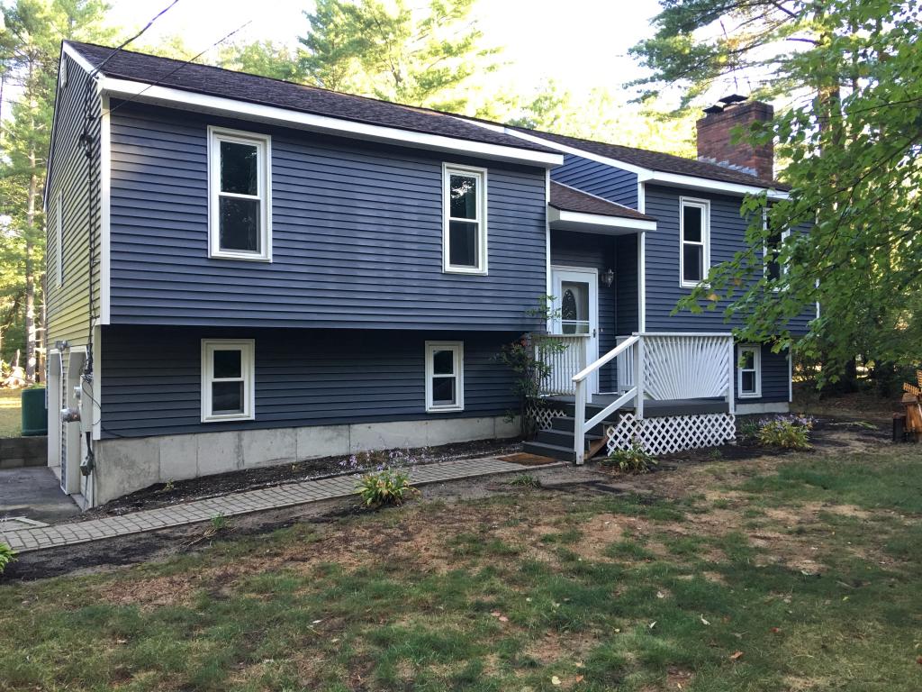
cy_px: 346
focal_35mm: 29
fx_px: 772
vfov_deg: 48.2
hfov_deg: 61.7
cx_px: 461
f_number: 2.2
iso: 32
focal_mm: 4.15
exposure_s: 1/30
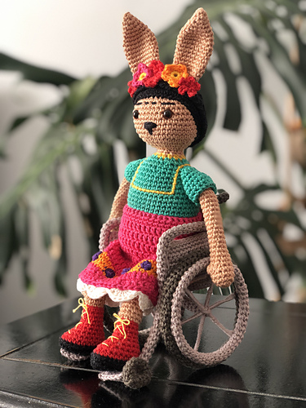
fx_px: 613
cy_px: 204
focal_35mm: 52
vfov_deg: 36.8
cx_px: 153
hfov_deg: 28.0
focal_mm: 6
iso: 100
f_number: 2.4
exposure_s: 1/60
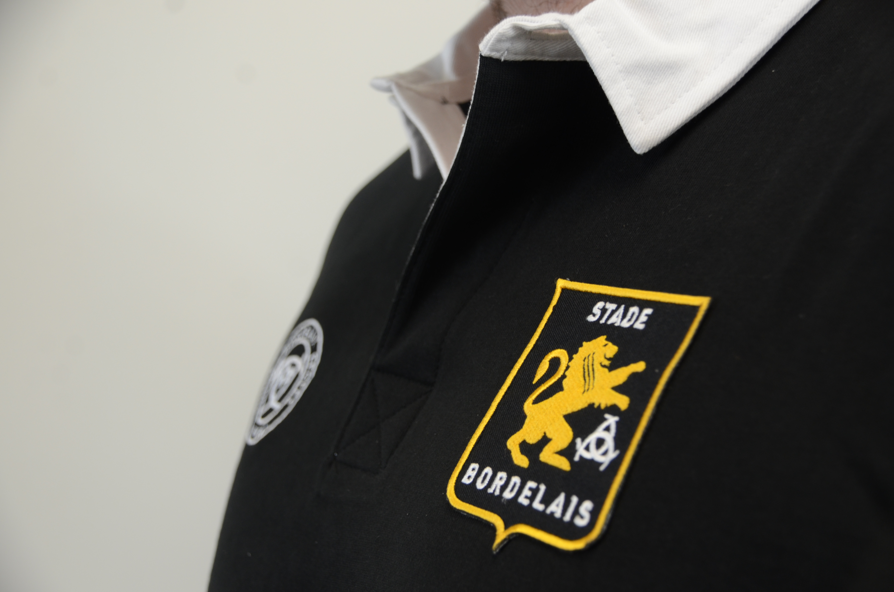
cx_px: 447
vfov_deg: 19.6
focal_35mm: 69
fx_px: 1710
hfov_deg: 29.3
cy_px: 296
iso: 400
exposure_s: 1/40
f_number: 5.6
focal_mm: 46
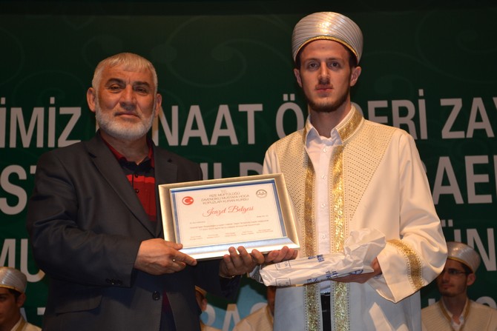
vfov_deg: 18.9
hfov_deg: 28.1
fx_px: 994
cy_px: 166
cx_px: 248
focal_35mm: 72
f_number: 5.3
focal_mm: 48
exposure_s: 1/60
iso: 400
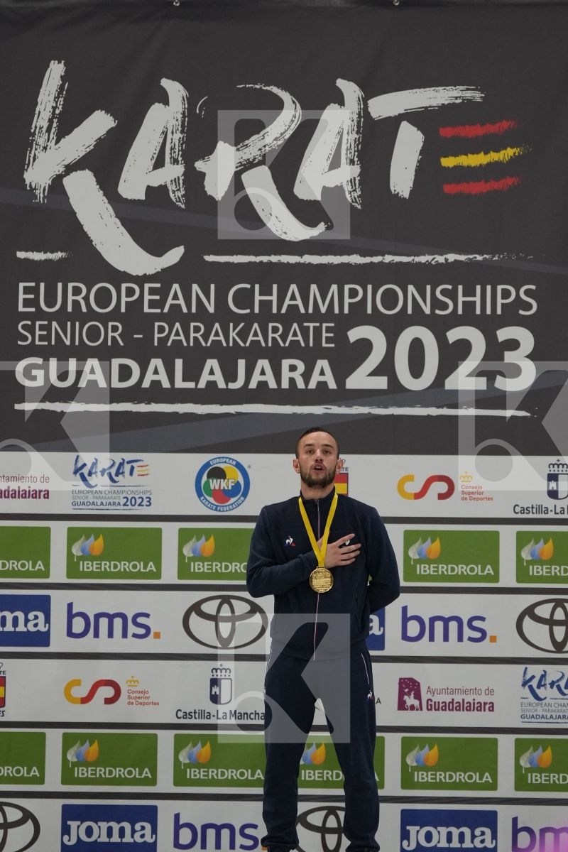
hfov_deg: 11.3
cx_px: 284
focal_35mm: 121
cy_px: 426
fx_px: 2863
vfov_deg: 16.9
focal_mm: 81
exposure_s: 1/500
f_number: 2.8
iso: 2000
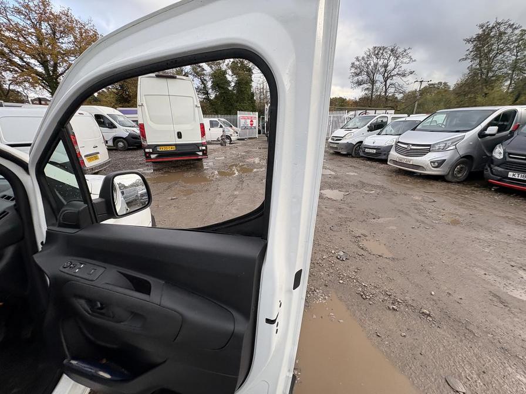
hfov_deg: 102.1
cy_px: 197
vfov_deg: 85.7
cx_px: 263
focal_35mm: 14
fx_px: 213
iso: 40
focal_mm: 2.22
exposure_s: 1/155
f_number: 2.2
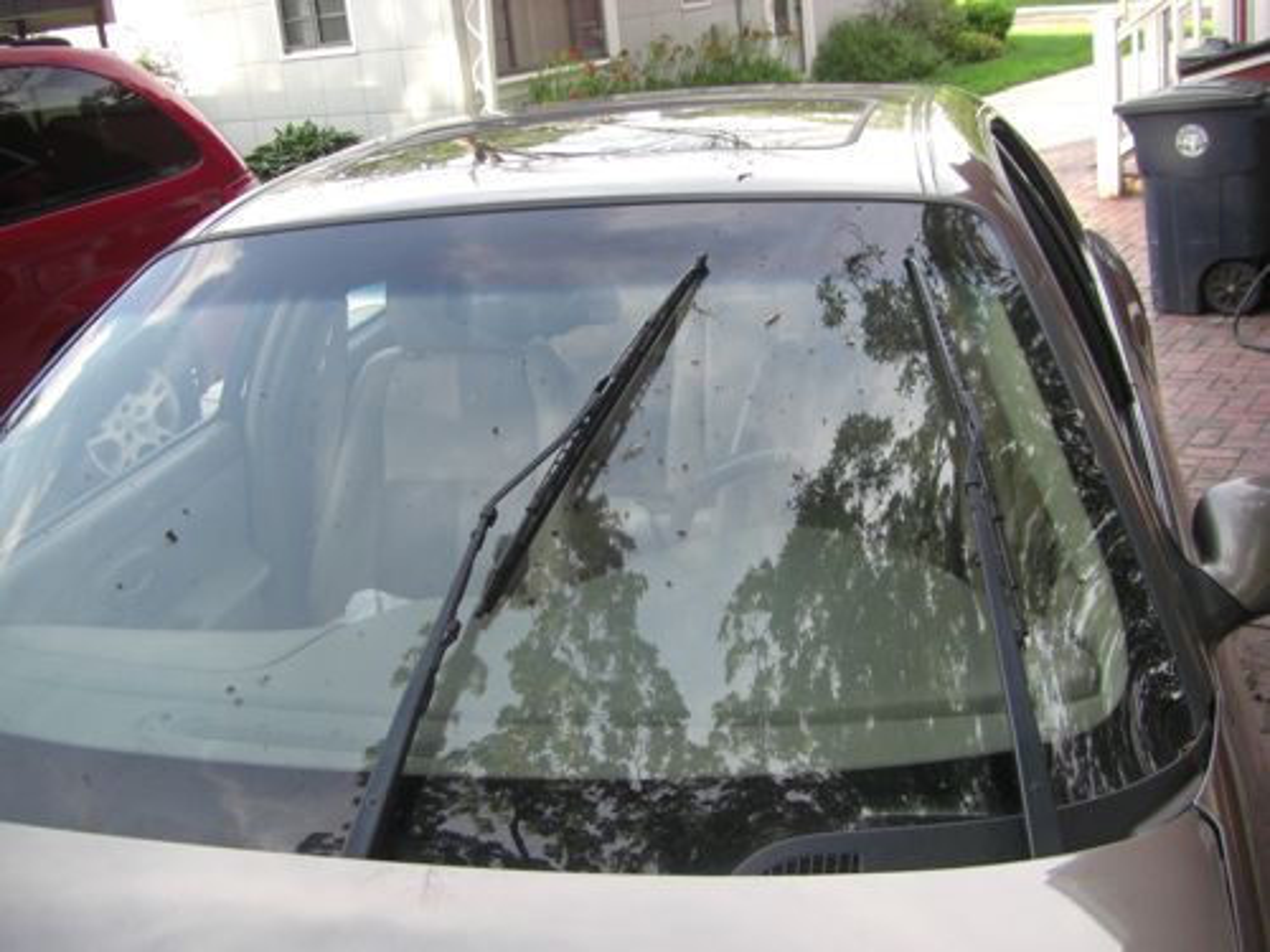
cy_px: 476
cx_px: 635
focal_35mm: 38
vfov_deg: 37.7
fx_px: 1394
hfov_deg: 49.0
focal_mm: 6.3
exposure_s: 1/100
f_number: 3.4
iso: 100
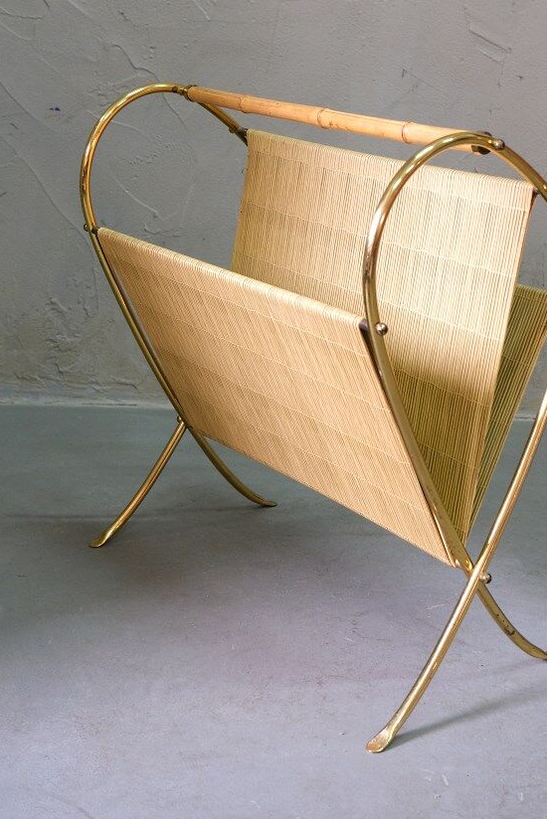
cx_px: 330
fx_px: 1230
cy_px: 273
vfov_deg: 36.5
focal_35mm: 54
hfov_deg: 25.0
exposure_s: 1/34
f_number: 4
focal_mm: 23.5
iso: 1250
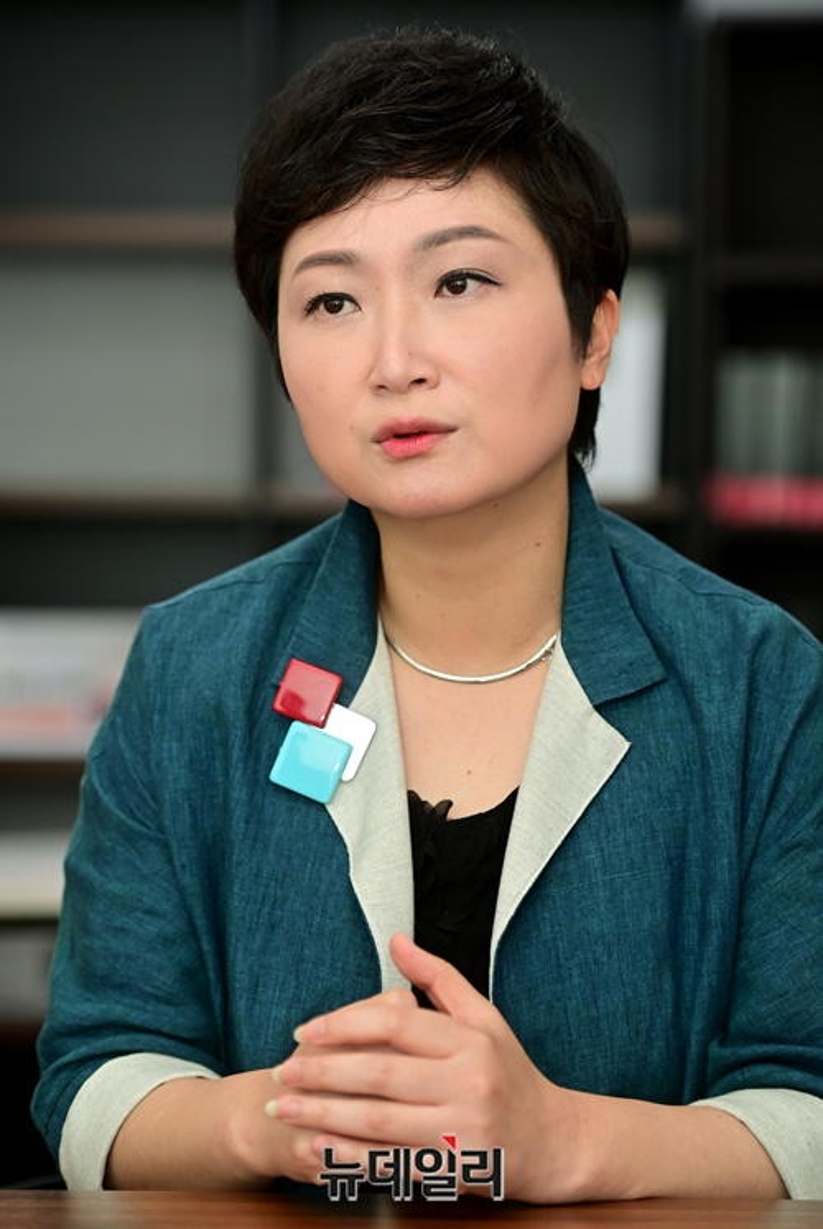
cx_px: 412
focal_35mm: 95
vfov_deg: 21.4
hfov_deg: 14.4
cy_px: 614
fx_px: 3248
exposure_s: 1/250
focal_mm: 95
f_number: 2.8
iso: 400
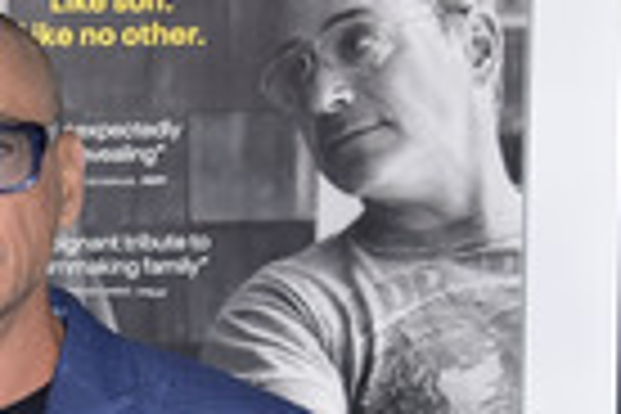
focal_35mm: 202
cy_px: 630
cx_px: -248
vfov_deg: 6.7
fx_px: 3484
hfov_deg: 9.9
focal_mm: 62
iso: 640
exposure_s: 1/200
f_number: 6.3
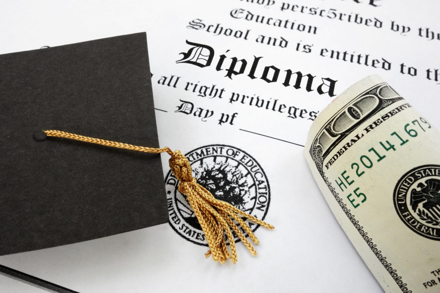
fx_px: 342
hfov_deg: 65.5
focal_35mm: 28
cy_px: 146
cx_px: 220
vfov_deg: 46.4
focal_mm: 10.4
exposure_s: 1/10
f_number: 9
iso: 200
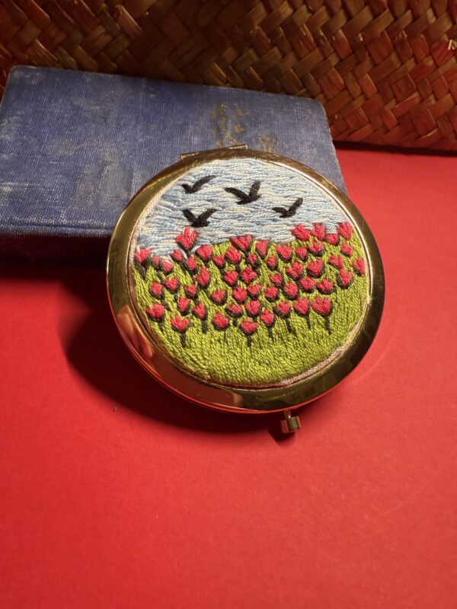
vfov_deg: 71.6
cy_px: 304
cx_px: 228
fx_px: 422
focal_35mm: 24
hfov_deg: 56.8
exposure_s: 1/50
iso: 200
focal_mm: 2.22
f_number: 2.2
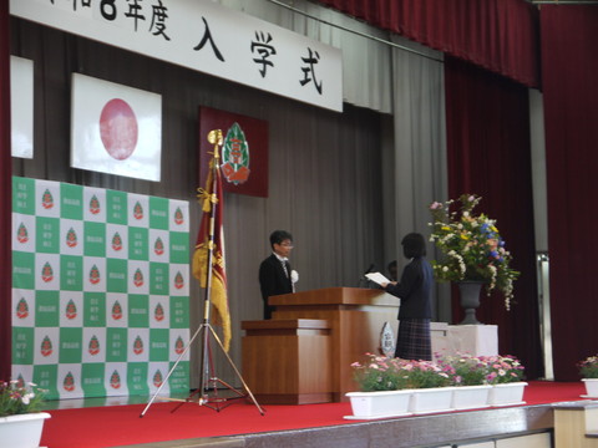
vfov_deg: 17.6
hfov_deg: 23.3
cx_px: 299
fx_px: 1451
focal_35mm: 84
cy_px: 224
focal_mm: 42
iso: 400
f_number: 5.6
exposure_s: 1/20
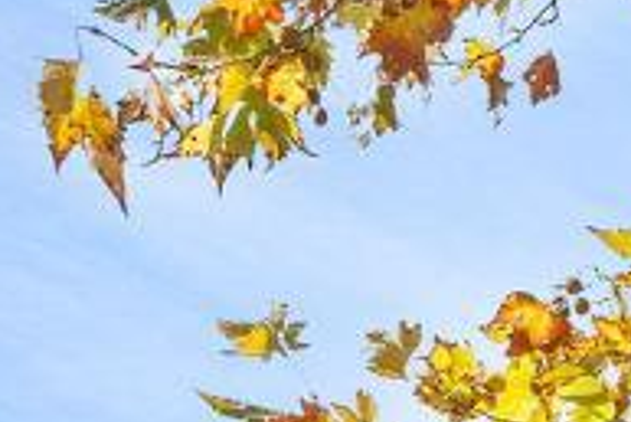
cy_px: 1559
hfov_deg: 6.3
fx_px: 4771
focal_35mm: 272
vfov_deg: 4.7
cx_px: 2442
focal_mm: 35
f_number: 8
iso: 400
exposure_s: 1/200
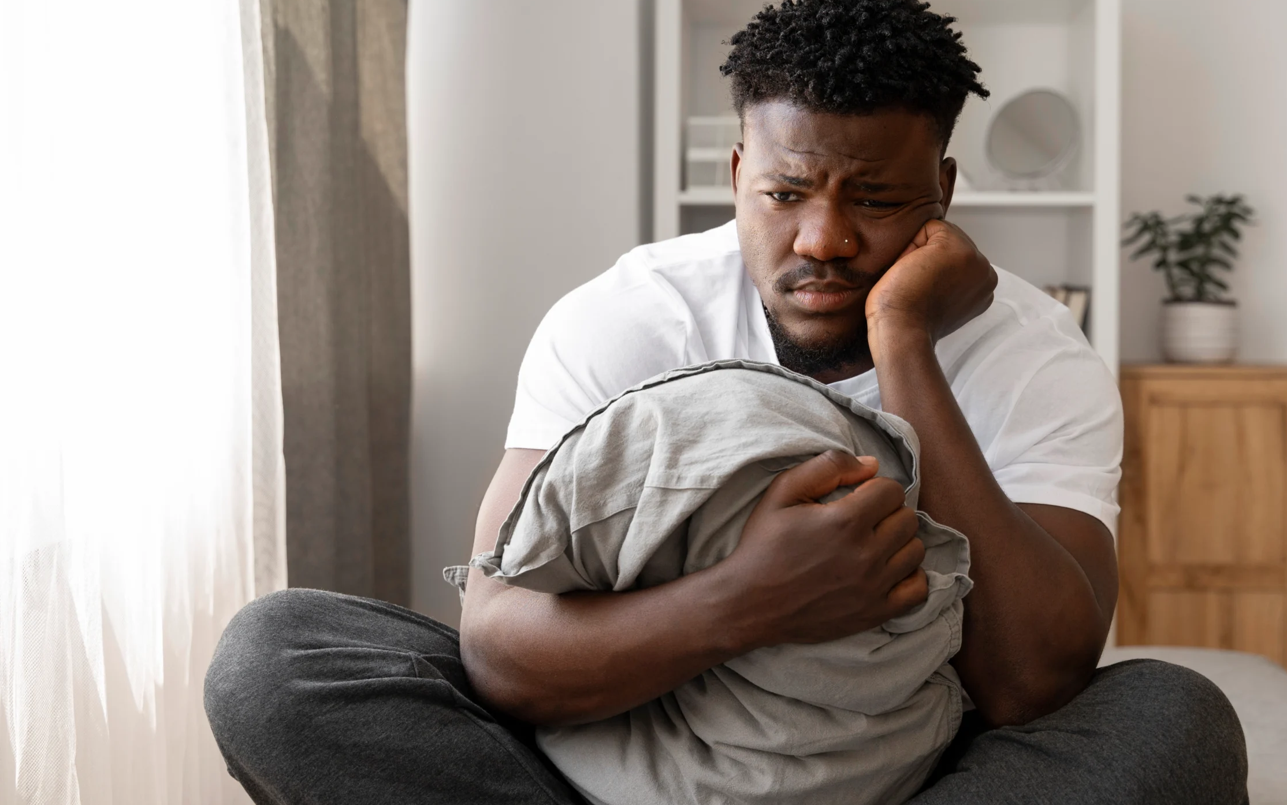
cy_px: 378
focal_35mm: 55
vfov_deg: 23.6
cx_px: 738
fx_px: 1929
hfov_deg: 36.8
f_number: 4
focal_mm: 47
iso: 500
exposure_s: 1/320
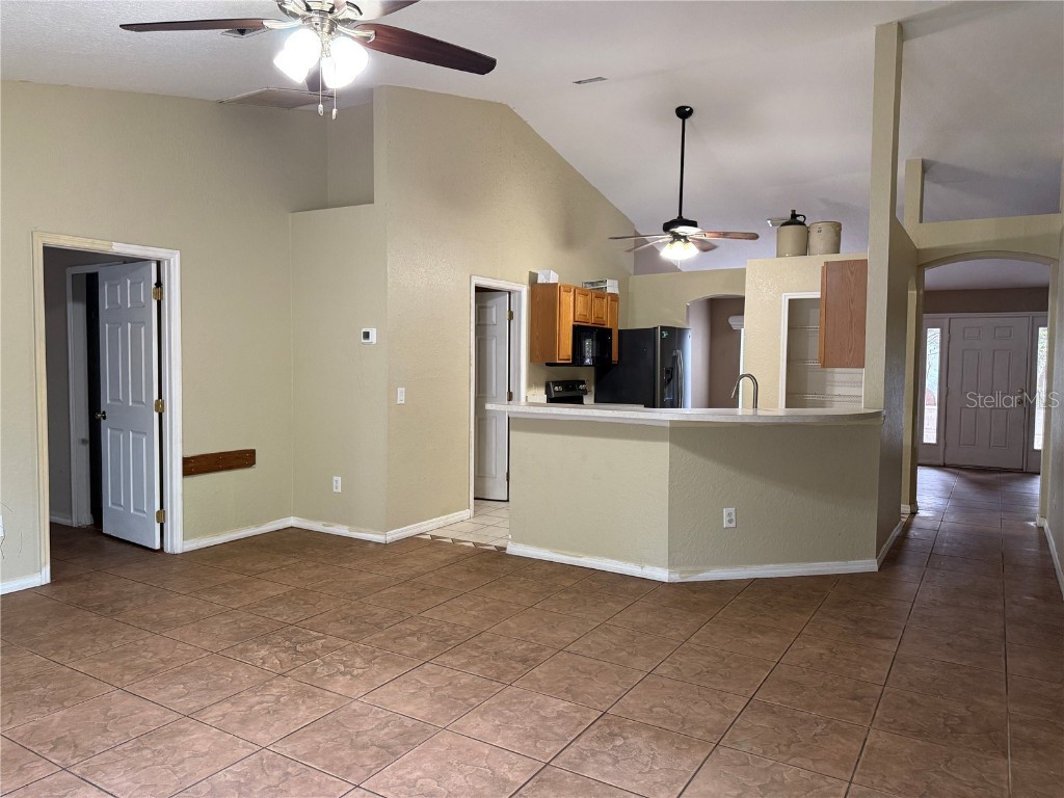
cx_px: 532
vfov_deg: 56.8
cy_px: 399
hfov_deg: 71.6
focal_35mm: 24
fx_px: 738
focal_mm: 6.76
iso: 250
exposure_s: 1/60
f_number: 1.78
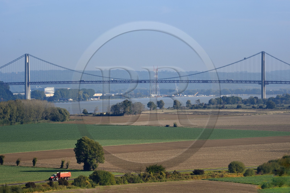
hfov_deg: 10.3
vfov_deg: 6.9
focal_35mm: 200
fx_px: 1611
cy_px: 96
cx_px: 145
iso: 200
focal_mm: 200
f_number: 11
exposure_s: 1/250
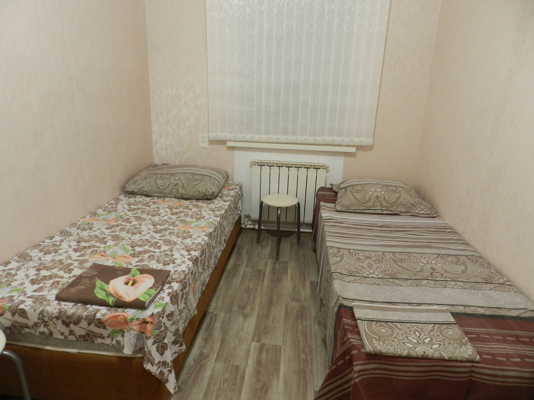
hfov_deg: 73.9
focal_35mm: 23
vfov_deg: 58.9
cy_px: 200
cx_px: 267
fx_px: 355
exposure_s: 1/6
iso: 400
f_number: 3.4
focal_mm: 4
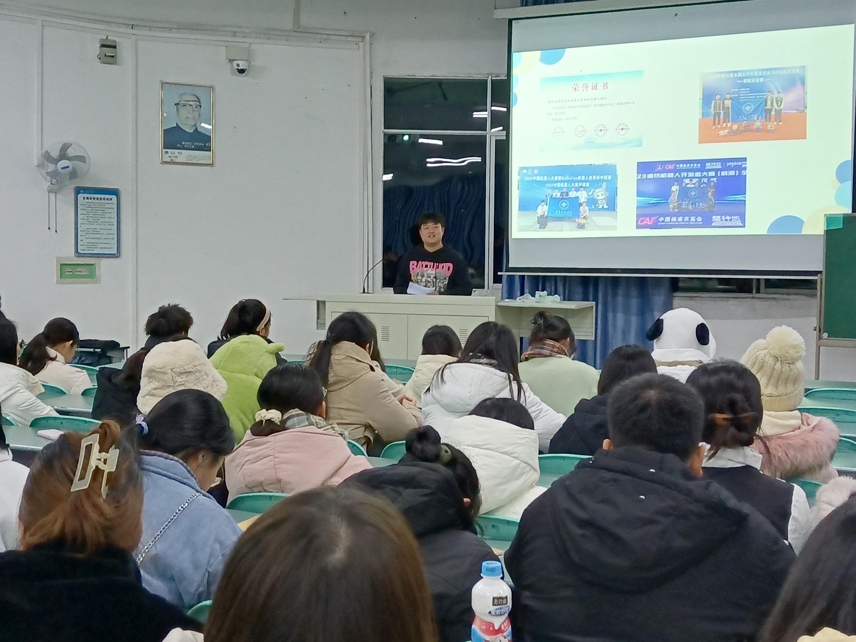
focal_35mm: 50
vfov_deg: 29.1
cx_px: 428
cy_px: 321
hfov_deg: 38.2
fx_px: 1236
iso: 735
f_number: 1.8
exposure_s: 1/33.3
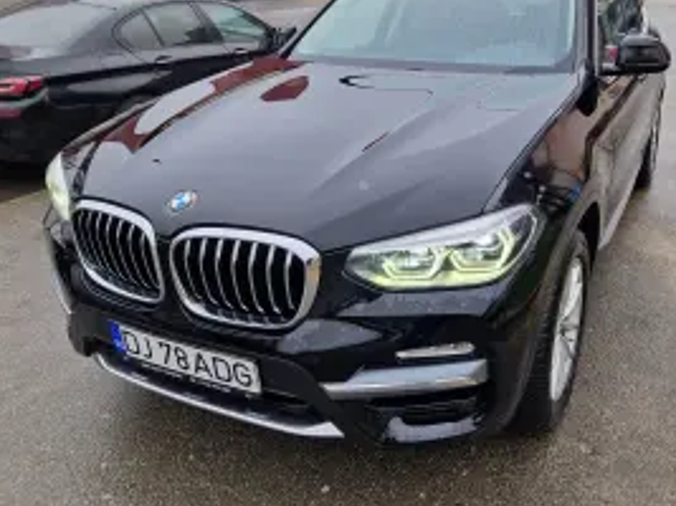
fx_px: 605
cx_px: 435
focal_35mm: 31
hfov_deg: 57.4
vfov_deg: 45.0
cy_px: 187
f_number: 1.8
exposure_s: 1/50
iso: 50
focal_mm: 5.4
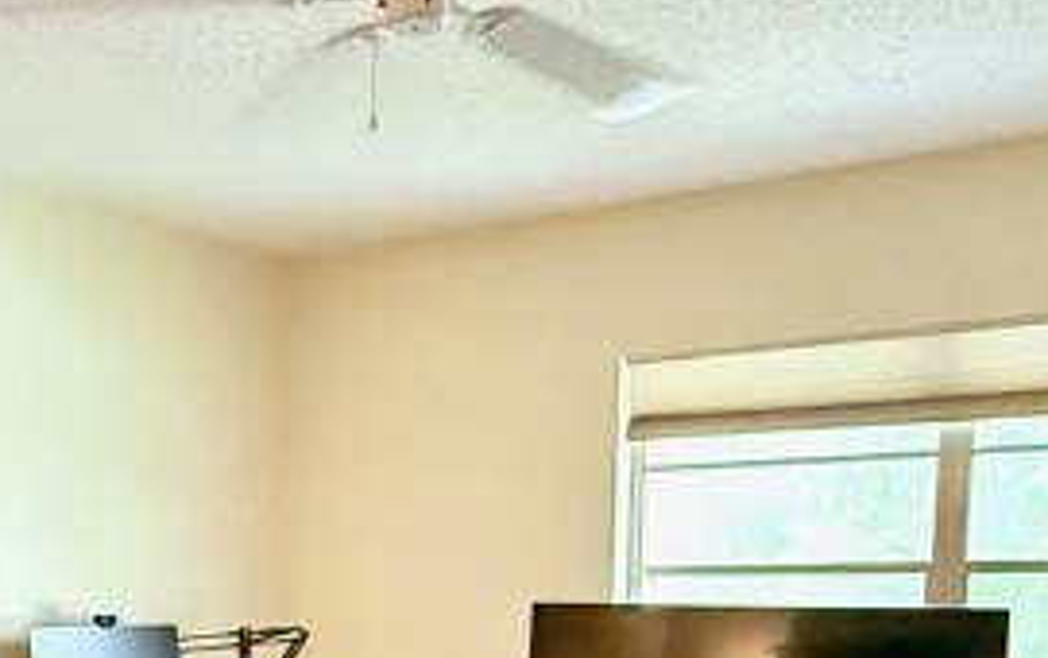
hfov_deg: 35.6
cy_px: 805
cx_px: 290
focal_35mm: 56
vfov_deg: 21.4
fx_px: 1601
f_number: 2.2
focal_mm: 2.22
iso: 1250
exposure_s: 1/60
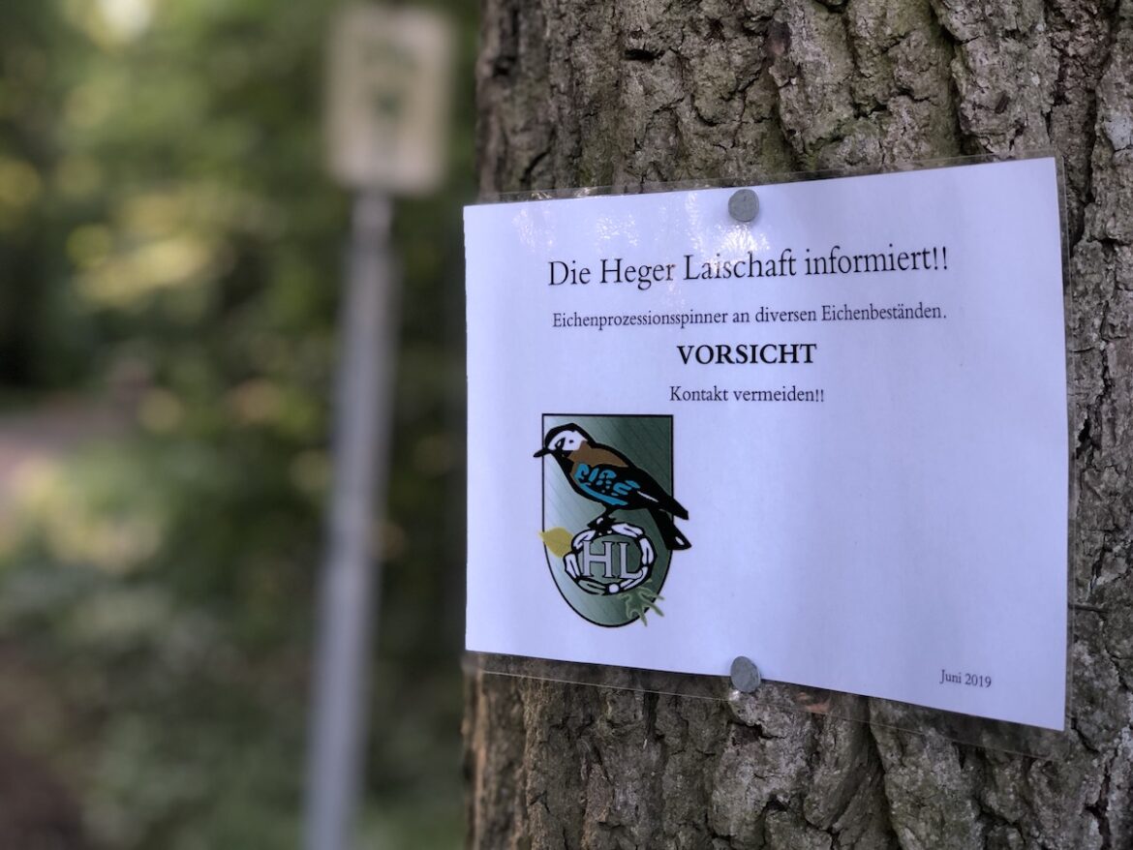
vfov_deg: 25.7
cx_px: 566
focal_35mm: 57
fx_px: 1866
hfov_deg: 33.8
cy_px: 425
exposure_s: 1/30
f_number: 2.8
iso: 40
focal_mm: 6.6
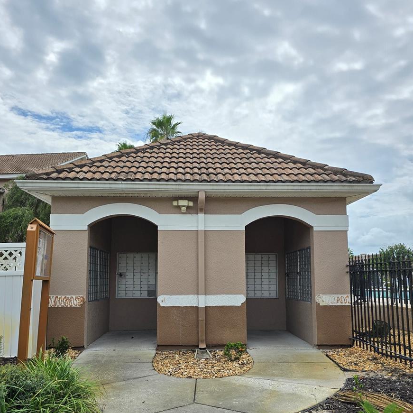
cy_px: 247
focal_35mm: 28
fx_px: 378
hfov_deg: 57.3
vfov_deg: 56.9
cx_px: 203
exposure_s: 1/952
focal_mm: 6.3
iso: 12
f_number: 1.7
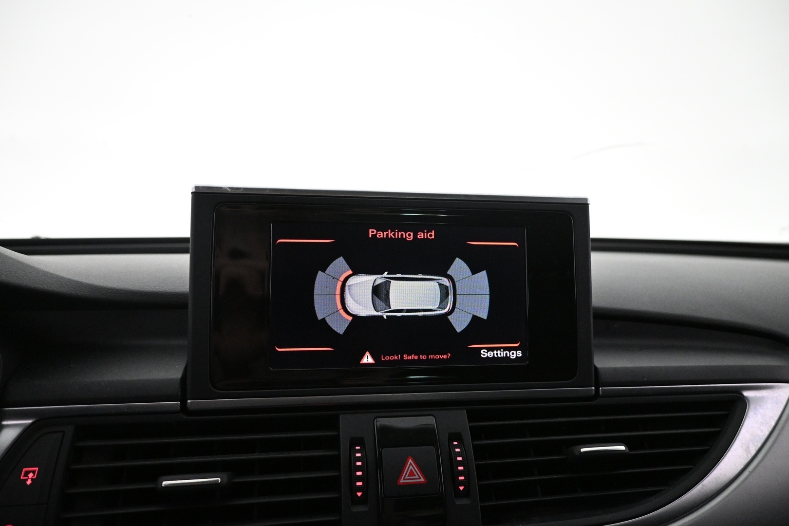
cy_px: 263
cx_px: 394
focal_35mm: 24
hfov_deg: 73.7
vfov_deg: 53.1
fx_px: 526
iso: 4000
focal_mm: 16
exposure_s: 1/125
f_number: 3.5
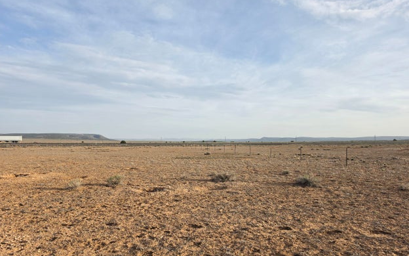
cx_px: 204
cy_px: 139
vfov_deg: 49.2
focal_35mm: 25
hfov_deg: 72.5
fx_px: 279
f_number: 1.4
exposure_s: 1/3971
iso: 64
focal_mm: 6.5
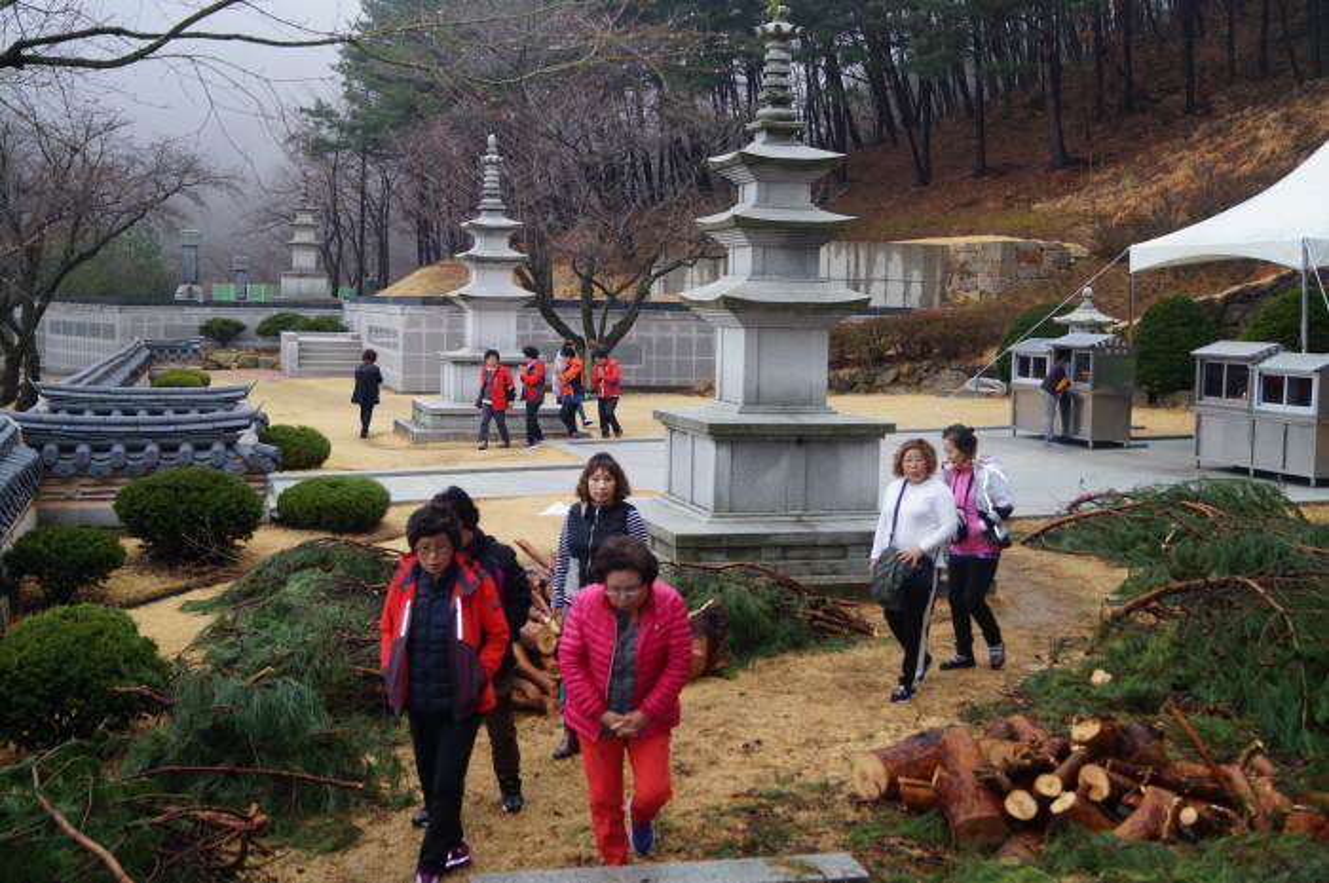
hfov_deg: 46.4
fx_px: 1549
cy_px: 442
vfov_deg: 31.8
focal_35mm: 42
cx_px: 664
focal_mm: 28
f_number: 4.5
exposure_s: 1/60
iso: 125
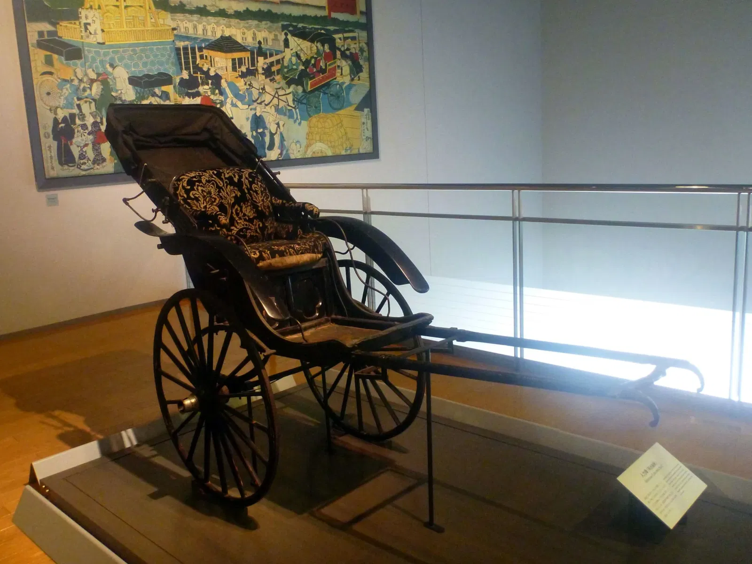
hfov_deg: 63.4
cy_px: 282
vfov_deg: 49.7
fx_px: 608
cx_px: 376
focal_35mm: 28
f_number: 3.3
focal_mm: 4.9
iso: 640
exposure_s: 1/15
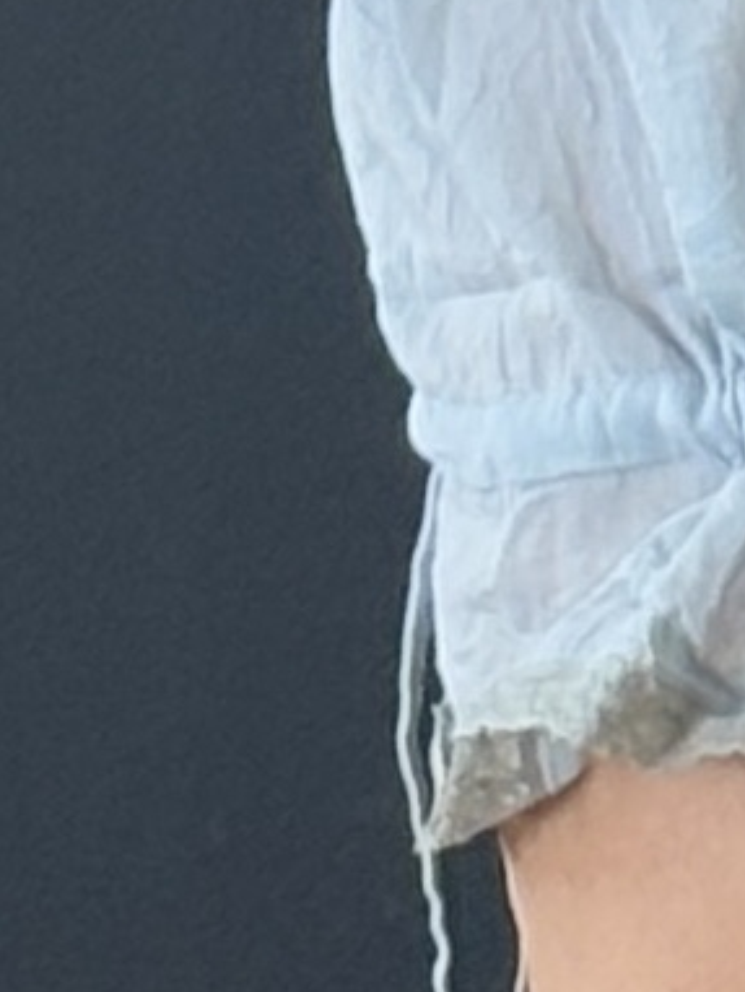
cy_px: -1140
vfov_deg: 5.7
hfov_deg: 4.3
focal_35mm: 337
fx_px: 9660
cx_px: 1705
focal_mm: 5.96
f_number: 1.6
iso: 80
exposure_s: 1/50
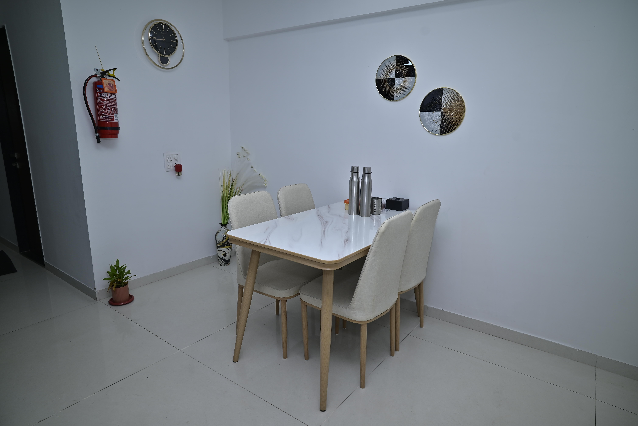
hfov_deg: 84.0
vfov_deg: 62.0
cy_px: 213
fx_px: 355
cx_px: 319
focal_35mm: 20
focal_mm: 20
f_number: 5
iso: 160
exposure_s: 1/160
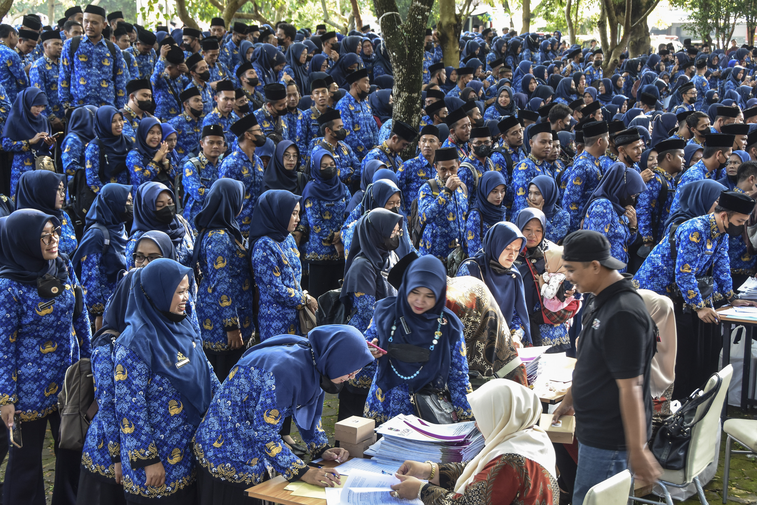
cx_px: 378
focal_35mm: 57
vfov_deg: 23.8
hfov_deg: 35.1
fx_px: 1198
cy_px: 252
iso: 640
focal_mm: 38
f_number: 7.1
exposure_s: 1/50
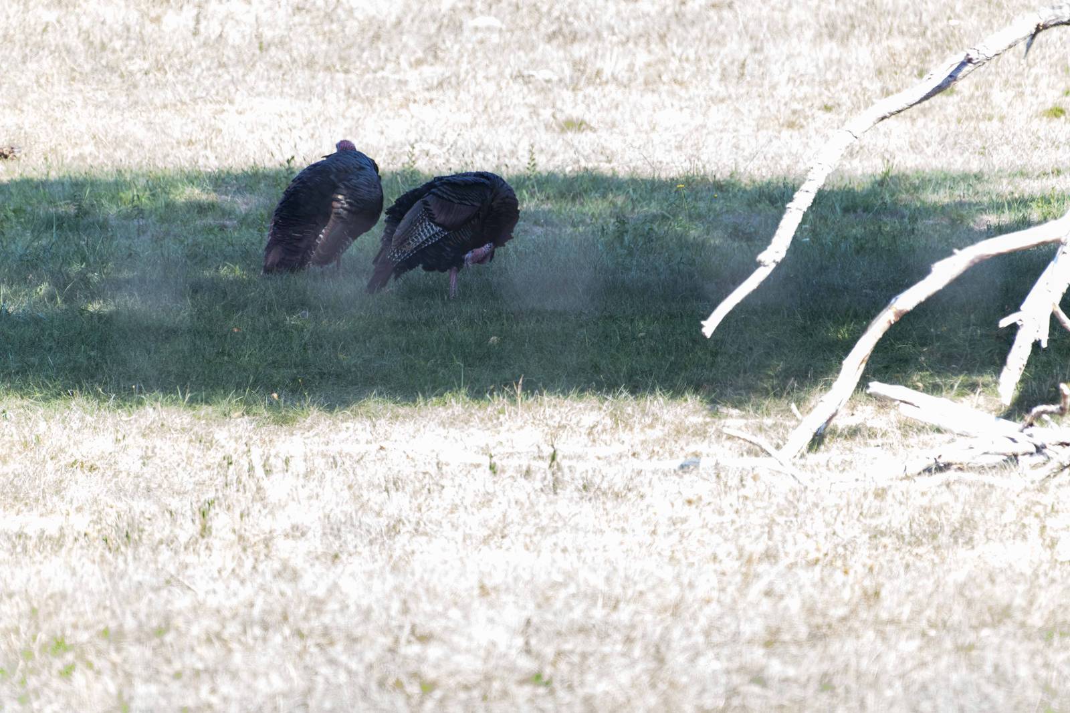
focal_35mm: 750
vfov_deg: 1.8
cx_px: 535
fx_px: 22292
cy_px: 356
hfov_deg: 2.7
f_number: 5.6
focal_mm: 500
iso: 1600
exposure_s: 1/320
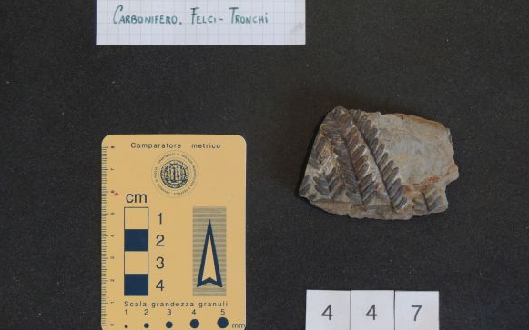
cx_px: 276
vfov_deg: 12.5
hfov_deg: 19.8
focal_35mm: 105
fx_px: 1514
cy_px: 144
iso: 400
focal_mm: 16
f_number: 4.1
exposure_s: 1/30
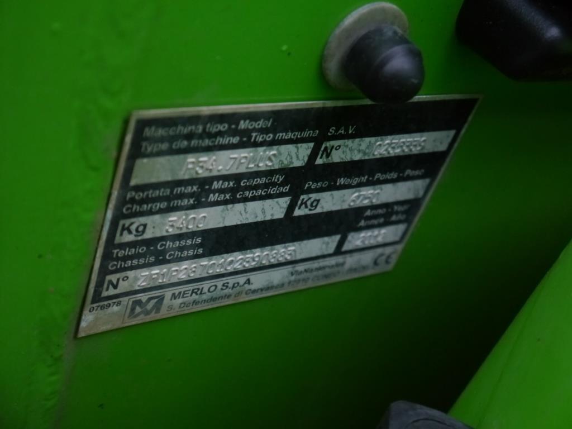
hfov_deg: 38.2
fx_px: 826
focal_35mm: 50
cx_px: 286
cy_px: 214
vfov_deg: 29.1
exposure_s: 1/30
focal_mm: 25
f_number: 4.6
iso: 1600
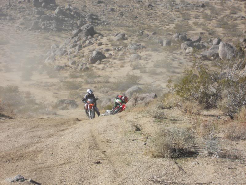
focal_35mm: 108
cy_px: 92
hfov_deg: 18.2
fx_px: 768
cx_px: 123
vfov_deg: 13.7
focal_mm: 19.6
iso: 80
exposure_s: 1/400
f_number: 5.9
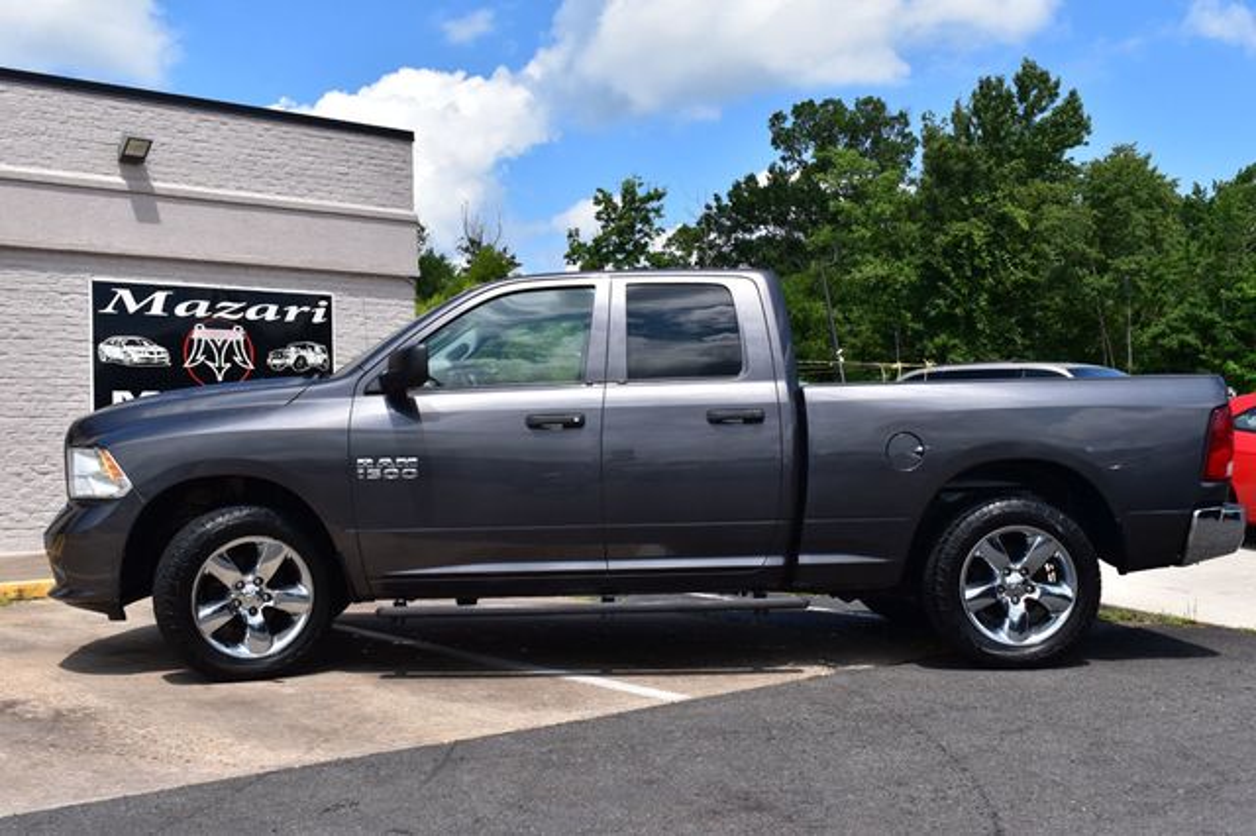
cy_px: 418
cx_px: 628
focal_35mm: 38
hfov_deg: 51.3
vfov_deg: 35.5
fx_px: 1308
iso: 320
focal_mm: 25
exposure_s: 1/500
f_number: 11
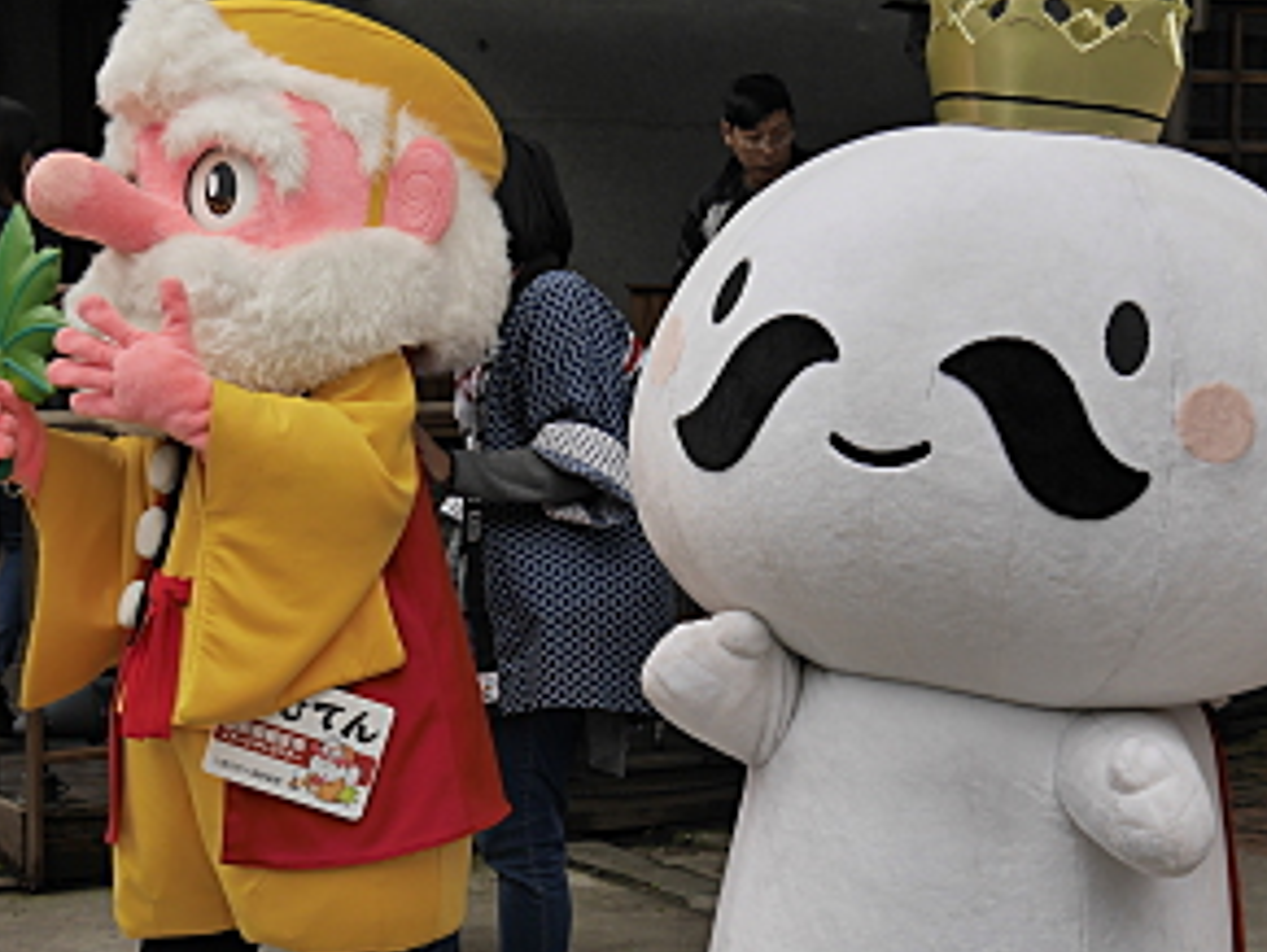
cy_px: 552
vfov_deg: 17.2
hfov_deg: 22.7
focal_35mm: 86
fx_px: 3150
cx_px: 588
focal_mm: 25
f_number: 4.7
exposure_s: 1/500
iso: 200
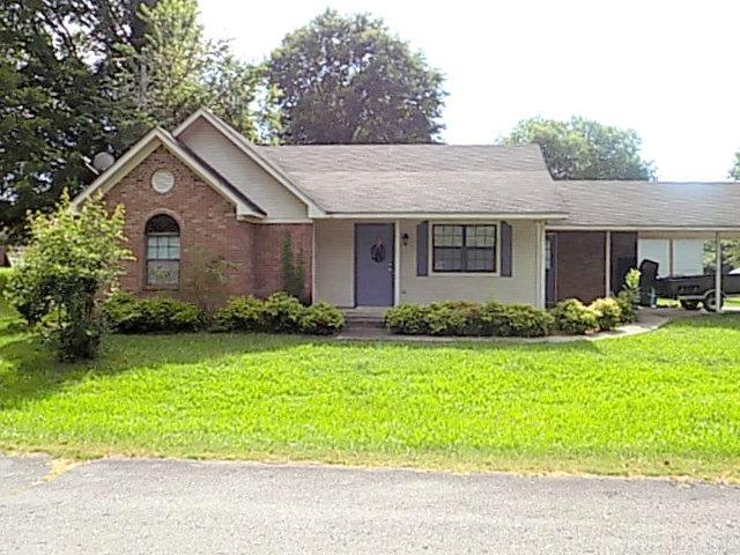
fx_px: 641
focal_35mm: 30
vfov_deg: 46.8
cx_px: 370
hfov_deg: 60.0
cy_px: 278
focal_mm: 5.3
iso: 80
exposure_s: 1/500
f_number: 3.3
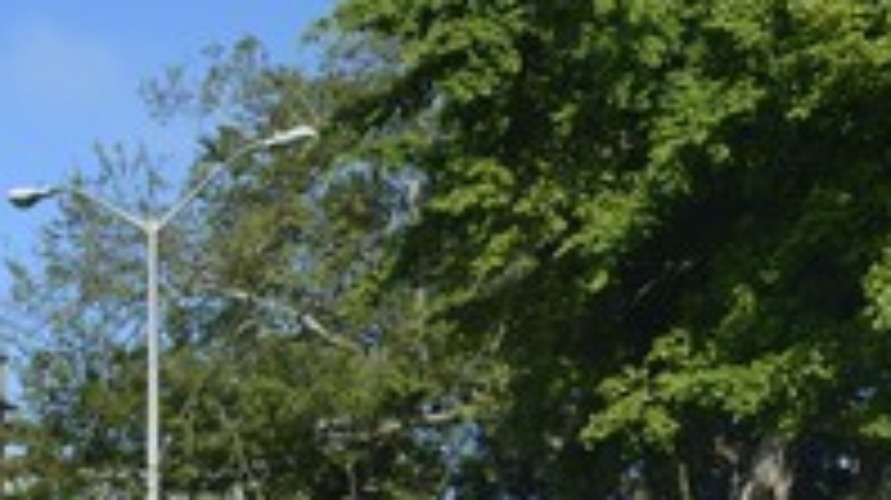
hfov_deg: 21.3
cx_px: 72
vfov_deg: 12.1
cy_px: 550
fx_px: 2313
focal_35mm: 98
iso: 200
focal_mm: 44
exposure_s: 1/640
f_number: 6.3
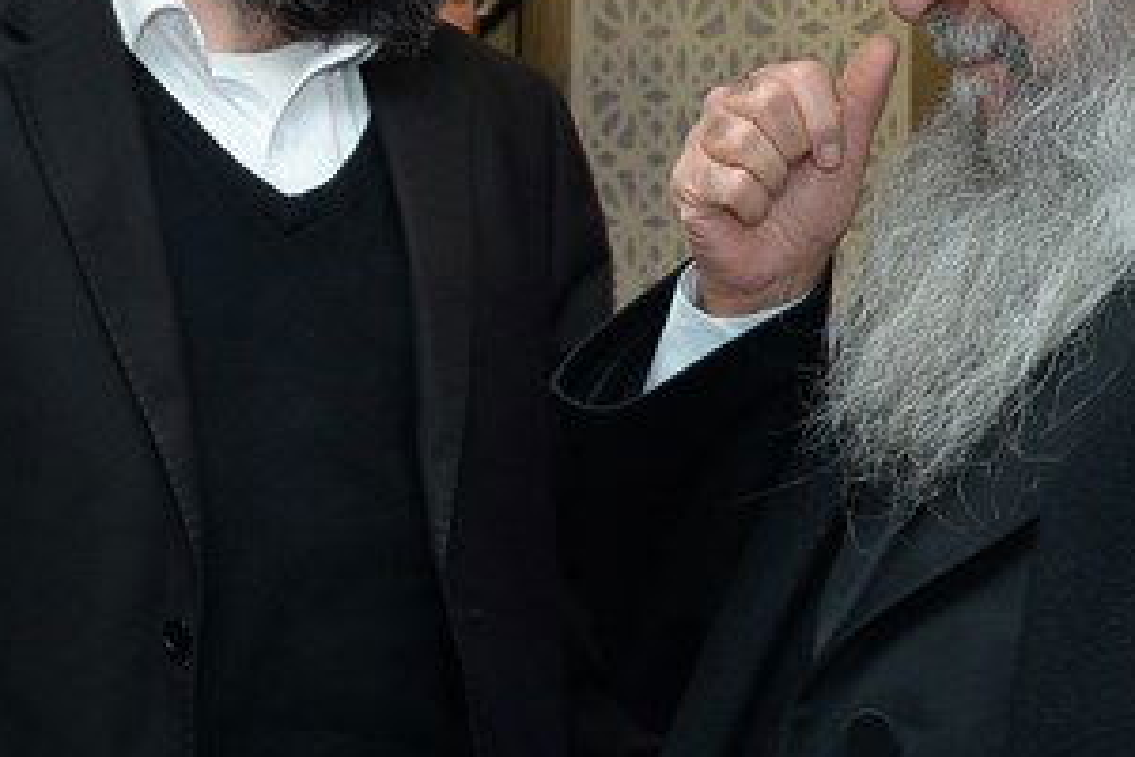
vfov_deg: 11.8
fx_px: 3625
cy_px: 95
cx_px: 68
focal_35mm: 115
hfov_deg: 17.5
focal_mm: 30
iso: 1600
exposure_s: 1/80
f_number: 6.3
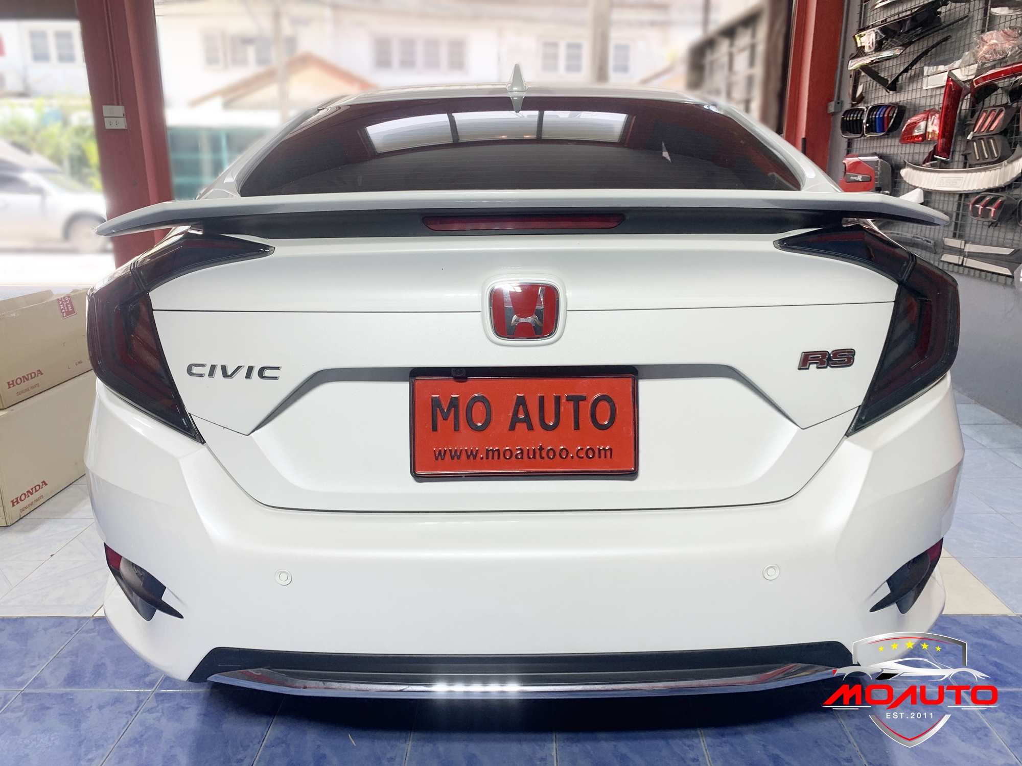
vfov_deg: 53.1
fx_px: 768
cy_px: 383
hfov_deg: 67.3
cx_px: 511
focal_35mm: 26
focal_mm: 4.25
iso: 25
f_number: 1.8
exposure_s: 1/121
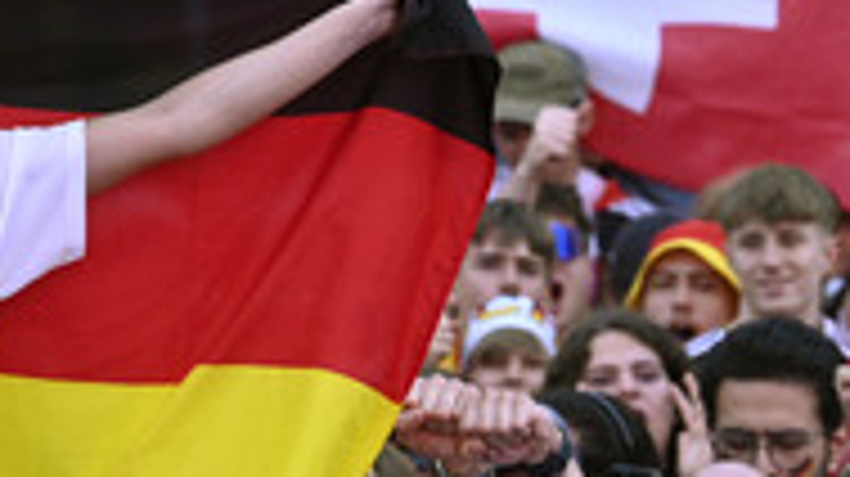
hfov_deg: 5.1
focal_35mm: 424
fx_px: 9550
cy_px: 202
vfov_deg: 2.9
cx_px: 25
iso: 4000
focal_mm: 170
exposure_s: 1/500
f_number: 6.3
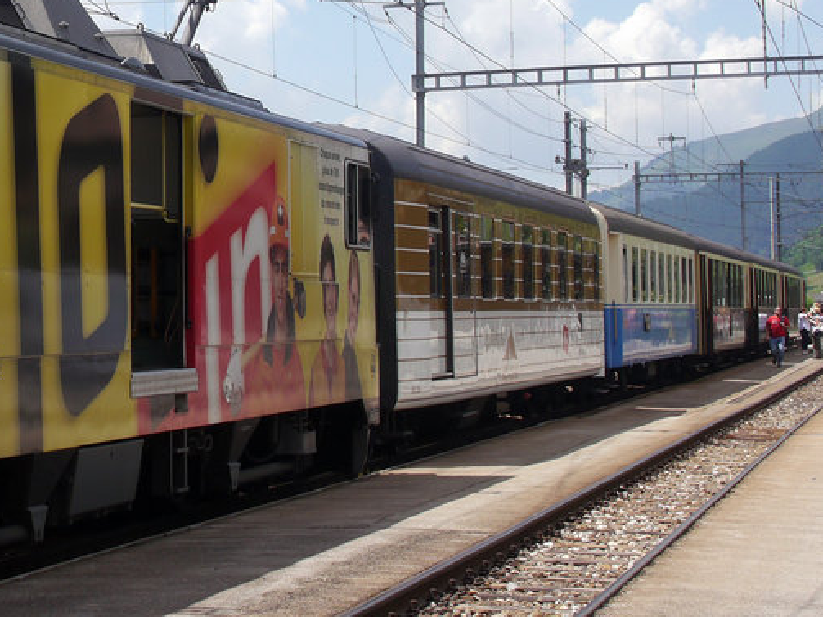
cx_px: -87
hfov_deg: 18.0
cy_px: 83
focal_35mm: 105
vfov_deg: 14.0
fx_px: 2496
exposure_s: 1/320
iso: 160
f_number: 8
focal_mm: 22
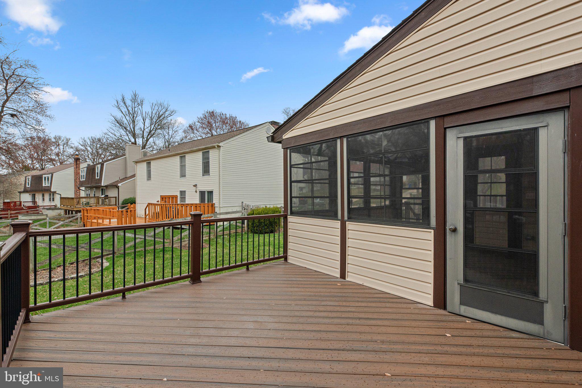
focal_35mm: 16
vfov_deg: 73.8
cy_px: 194
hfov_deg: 96.7
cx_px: 291
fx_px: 259
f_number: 8
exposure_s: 1/500
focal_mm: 16
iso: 500
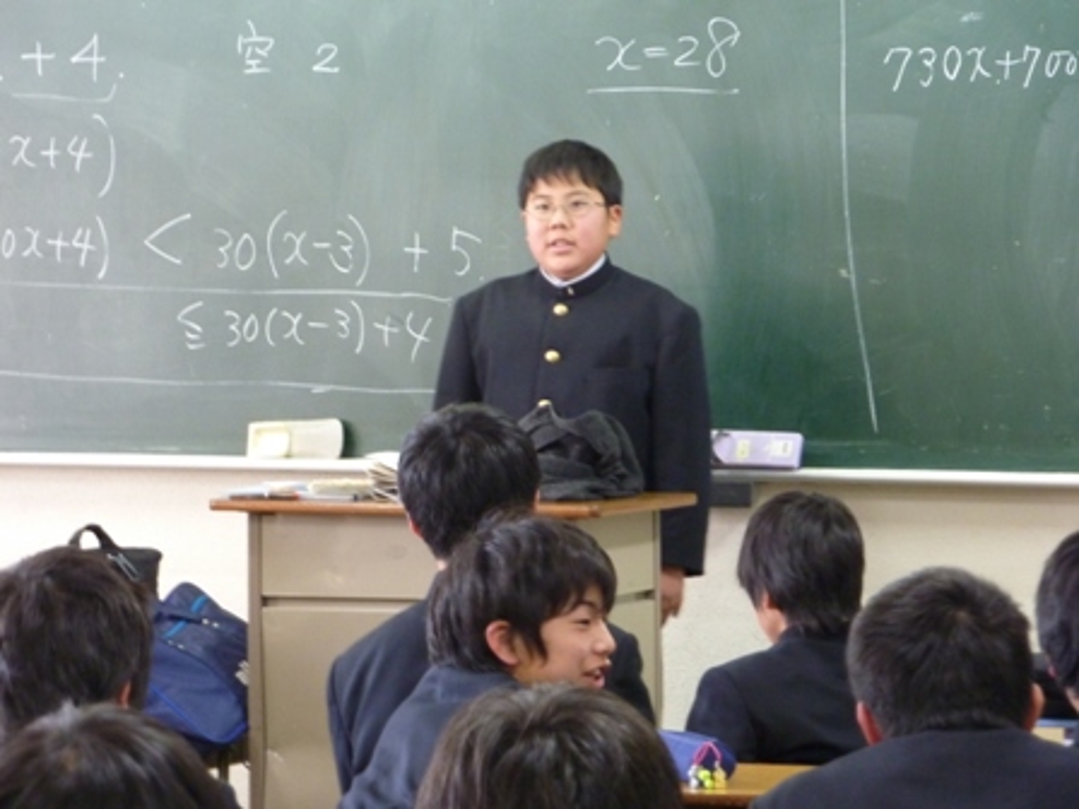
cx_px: 540
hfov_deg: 13.4
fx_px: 4582
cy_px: 404
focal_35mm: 147
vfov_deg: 10.1
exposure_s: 1/13
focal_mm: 24.1
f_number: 4.5
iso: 400
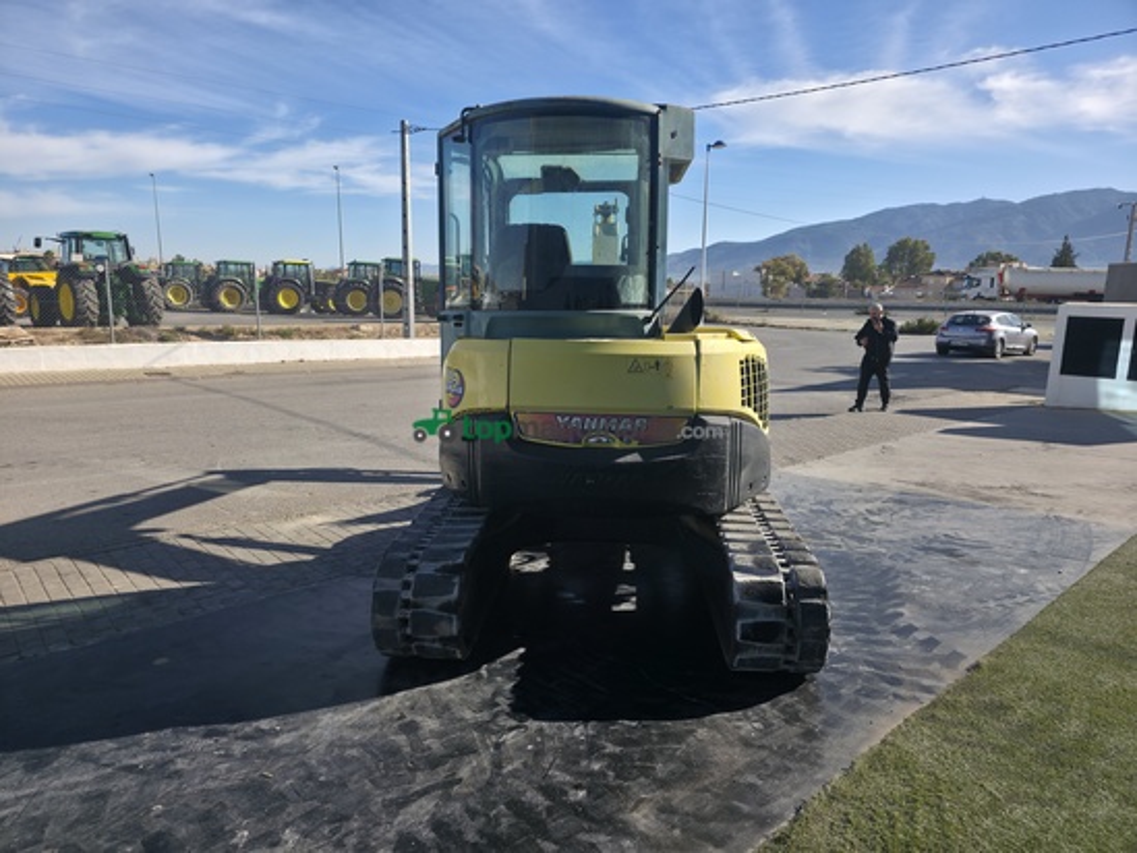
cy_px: 426
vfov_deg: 58.9
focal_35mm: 23
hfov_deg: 73.9
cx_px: 568
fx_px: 756
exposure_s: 1/2656
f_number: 1.7
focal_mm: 6.3
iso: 50
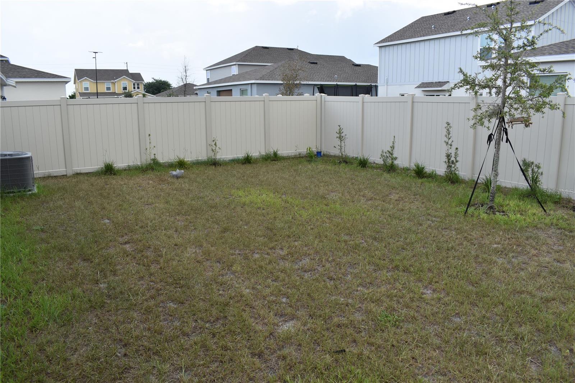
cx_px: 288
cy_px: 192
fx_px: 431
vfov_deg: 47.9
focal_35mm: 27
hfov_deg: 67.4
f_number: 8
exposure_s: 1/250
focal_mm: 18
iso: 200
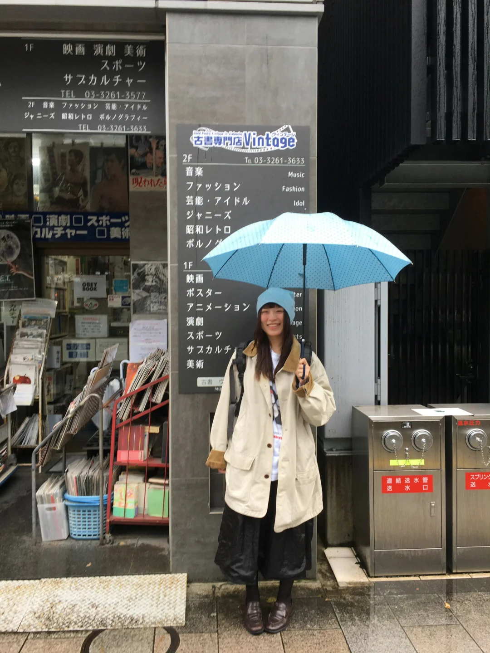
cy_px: 326
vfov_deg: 61.7
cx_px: 245
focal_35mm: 29
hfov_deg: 48.2
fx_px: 547
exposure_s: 1/50
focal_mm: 4.15
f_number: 2.2
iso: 32
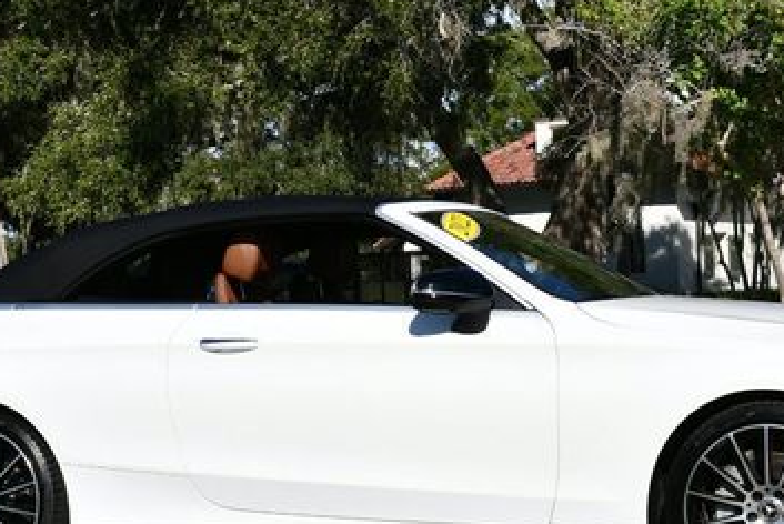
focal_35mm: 87
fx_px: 1896
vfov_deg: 15.7
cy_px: 191
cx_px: 435
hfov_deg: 23.3
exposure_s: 1/320
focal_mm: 24
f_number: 9
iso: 100
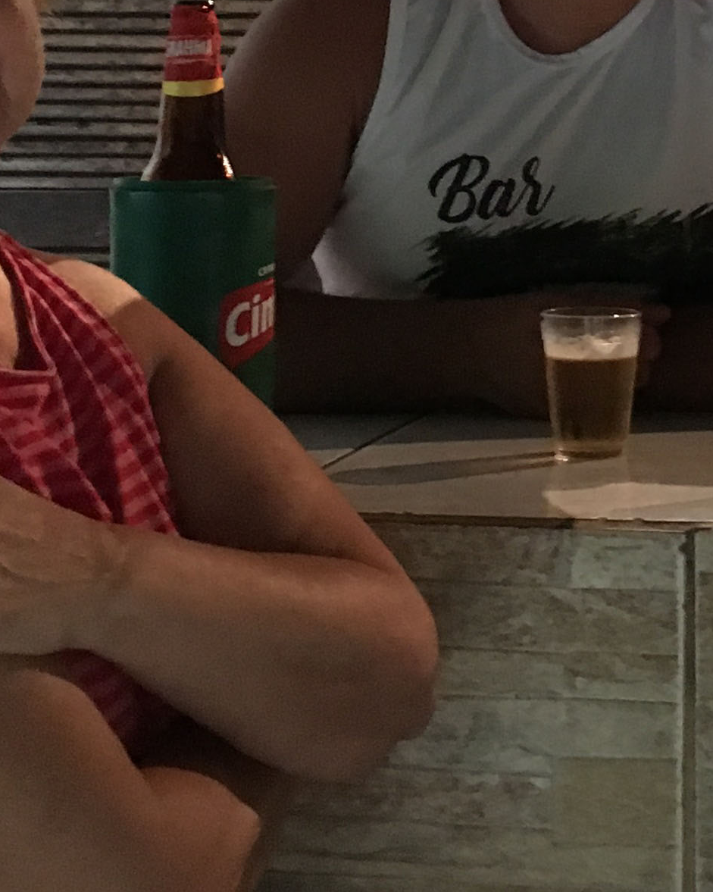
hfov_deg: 15.7
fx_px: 2560
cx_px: 653
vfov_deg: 19.2
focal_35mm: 97
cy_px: -11
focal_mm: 4.15
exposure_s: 1/15
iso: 500
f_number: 2.2
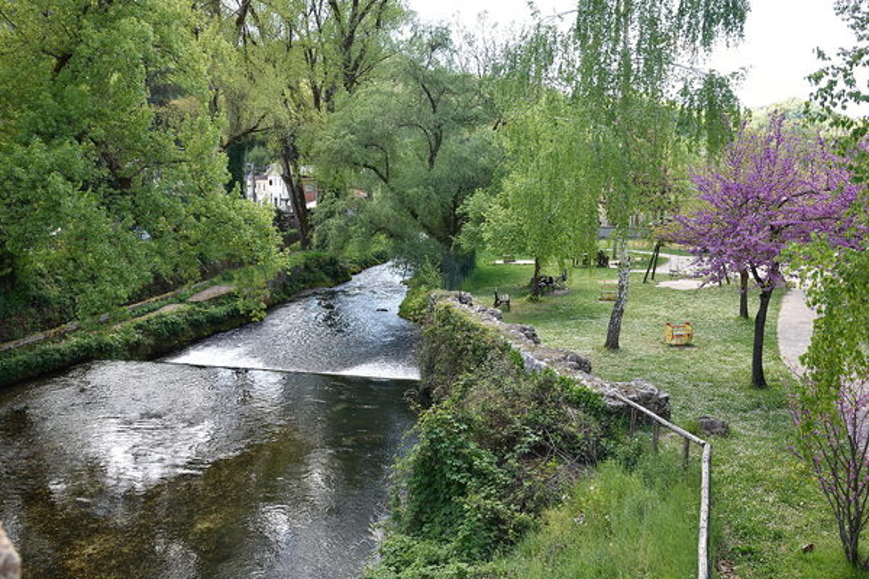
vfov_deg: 41.1
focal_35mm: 32
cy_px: 290
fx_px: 772
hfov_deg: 58.7
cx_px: 434
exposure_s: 1/50
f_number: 10
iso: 320
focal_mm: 32
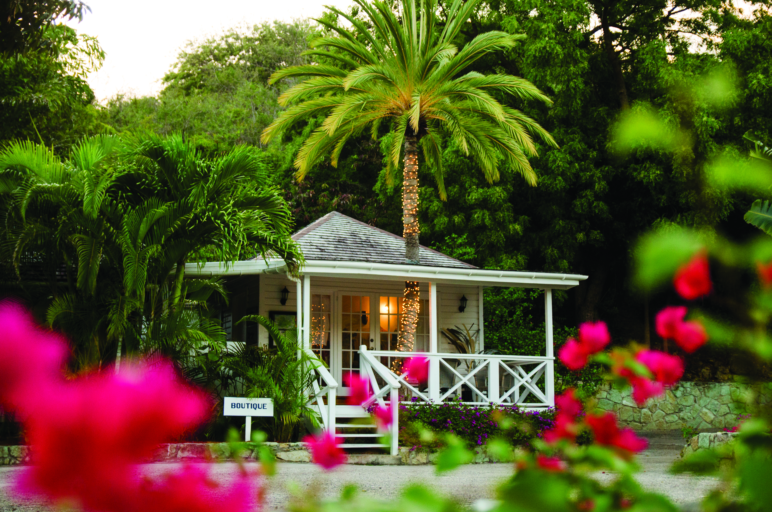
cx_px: 386
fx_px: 1091
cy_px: 256
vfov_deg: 26.4
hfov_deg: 39.0
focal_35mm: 51
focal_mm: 34
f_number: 2.8
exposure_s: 1/250
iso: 500
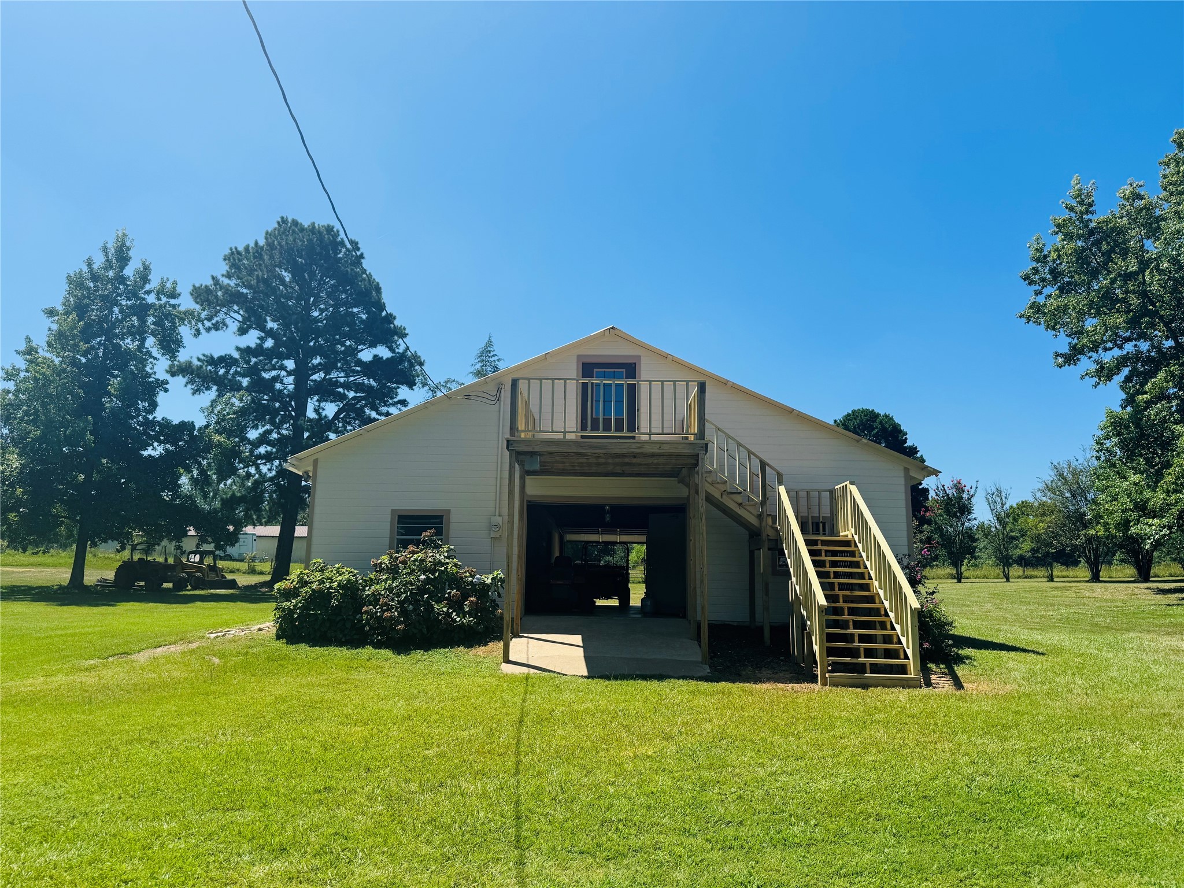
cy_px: 444
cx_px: 592
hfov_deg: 71.6
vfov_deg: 56.8
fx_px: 821
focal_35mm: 24
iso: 80
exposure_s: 1/4310
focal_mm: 6.76
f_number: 1.78
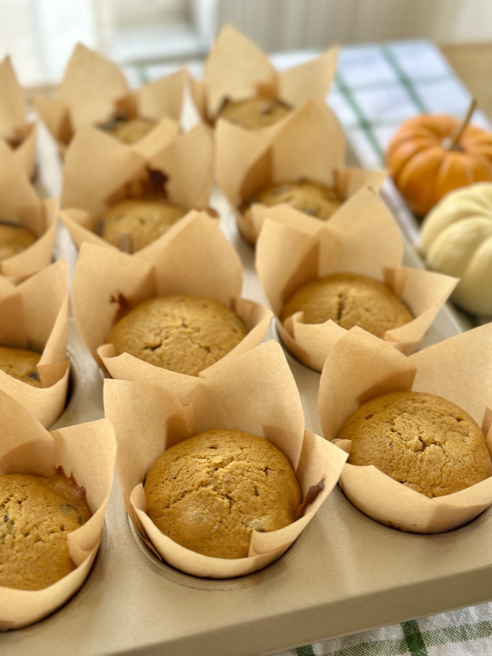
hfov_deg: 30.3
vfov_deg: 39.7
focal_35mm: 48
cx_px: 246
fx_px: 910
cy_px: 328
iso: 80
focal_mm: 6.86
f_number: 1.78
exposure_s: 1/138
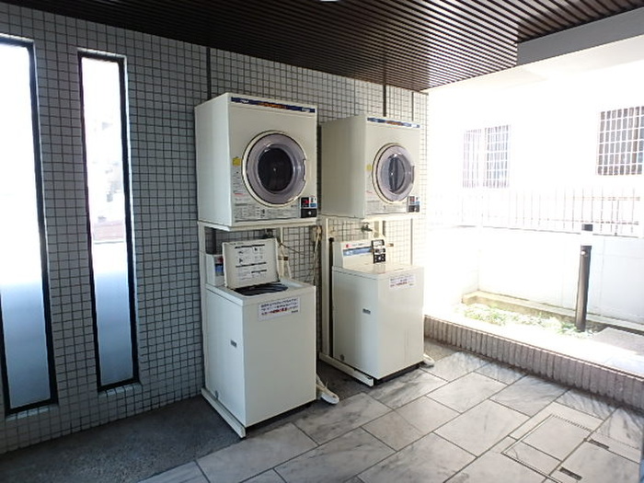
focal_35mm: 21
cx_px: 322
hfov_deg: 79.0
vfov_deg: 63.4
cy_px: 242
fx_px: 391
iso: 200
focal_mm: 3.7
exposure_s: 1/40
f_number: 3.5
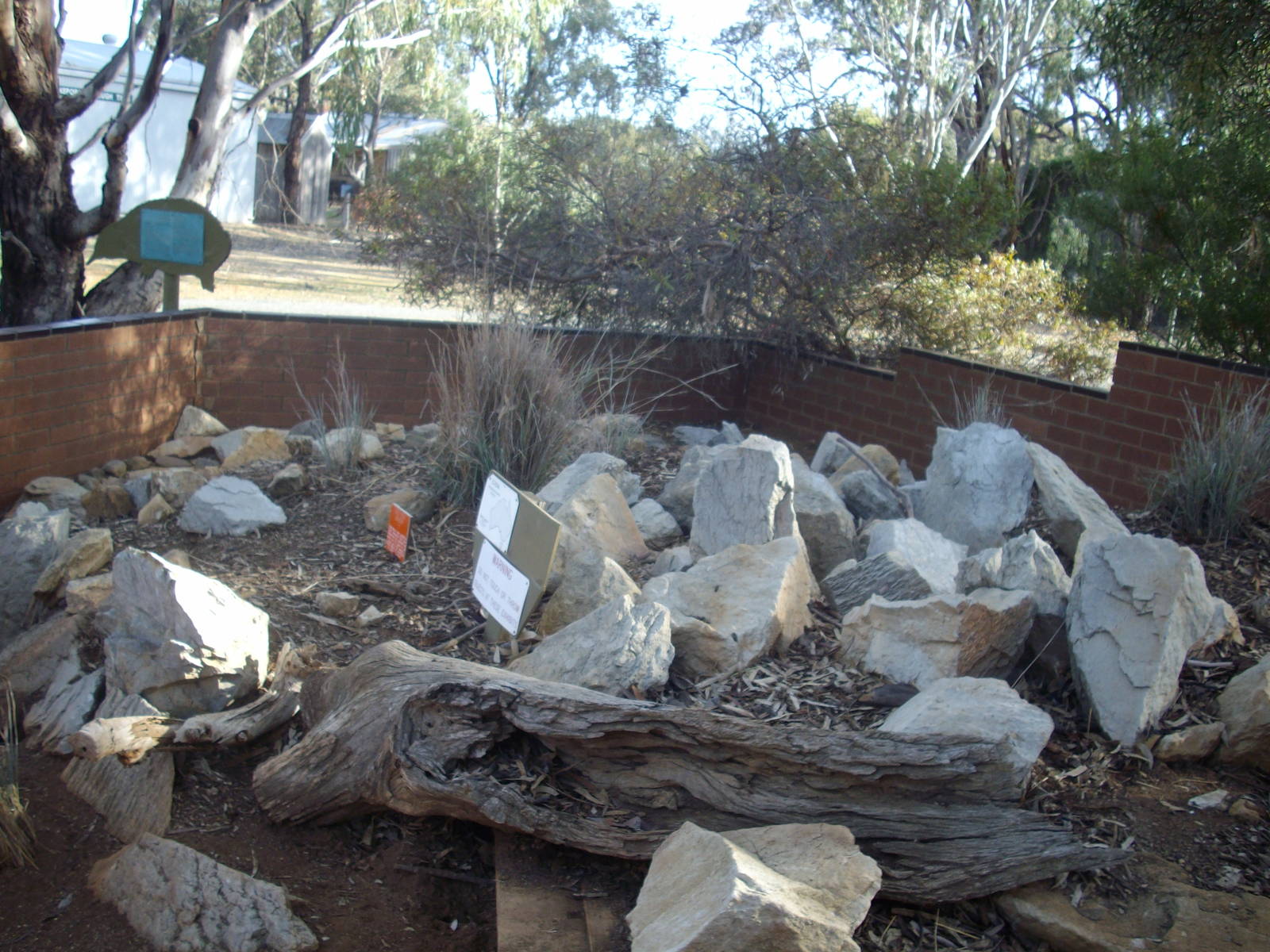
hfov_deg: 50.1
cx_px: 635
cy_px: 476
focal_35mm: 37
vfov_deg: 38.7
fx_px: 1357
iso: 84
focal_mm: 6.2
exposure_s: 1/125
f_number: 2.8
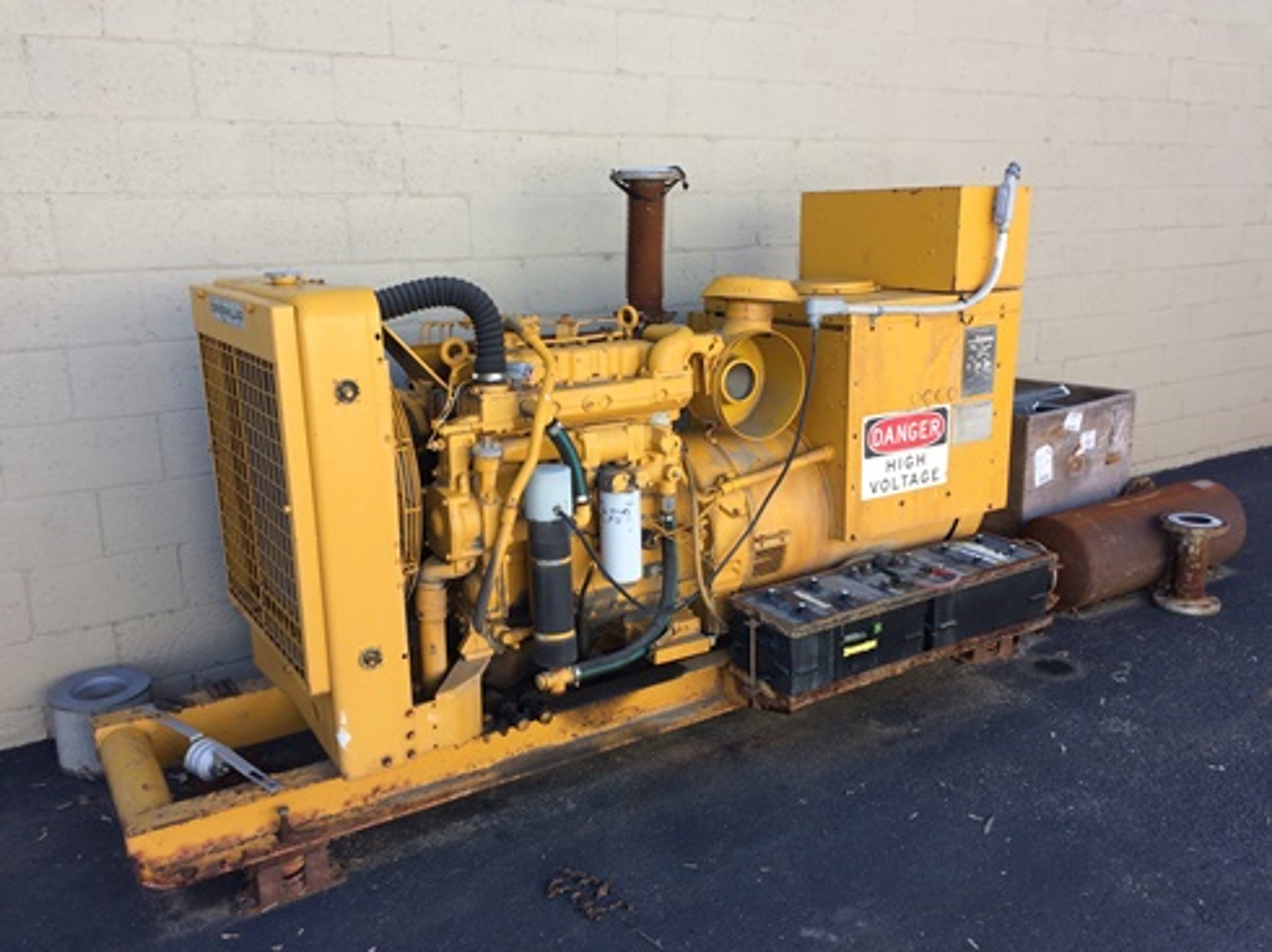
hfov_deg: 61.7
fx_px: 1065
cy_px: 476
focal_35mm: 29
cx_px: 636
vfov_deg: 48.2
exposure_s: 1/238
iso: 32
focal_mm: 4.15
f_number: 2.2
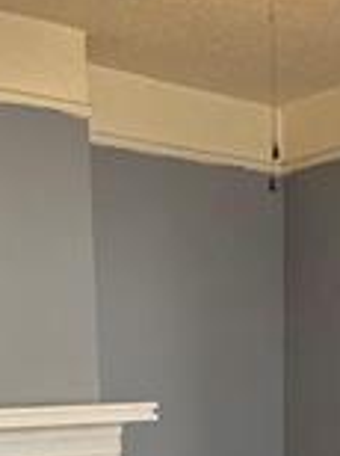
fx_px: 985
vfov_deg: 24.4
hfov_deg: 19.4
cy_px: 497
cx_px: 80
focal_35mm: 75
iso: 250
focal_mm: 6.76
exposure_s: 1/60
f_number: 1.78
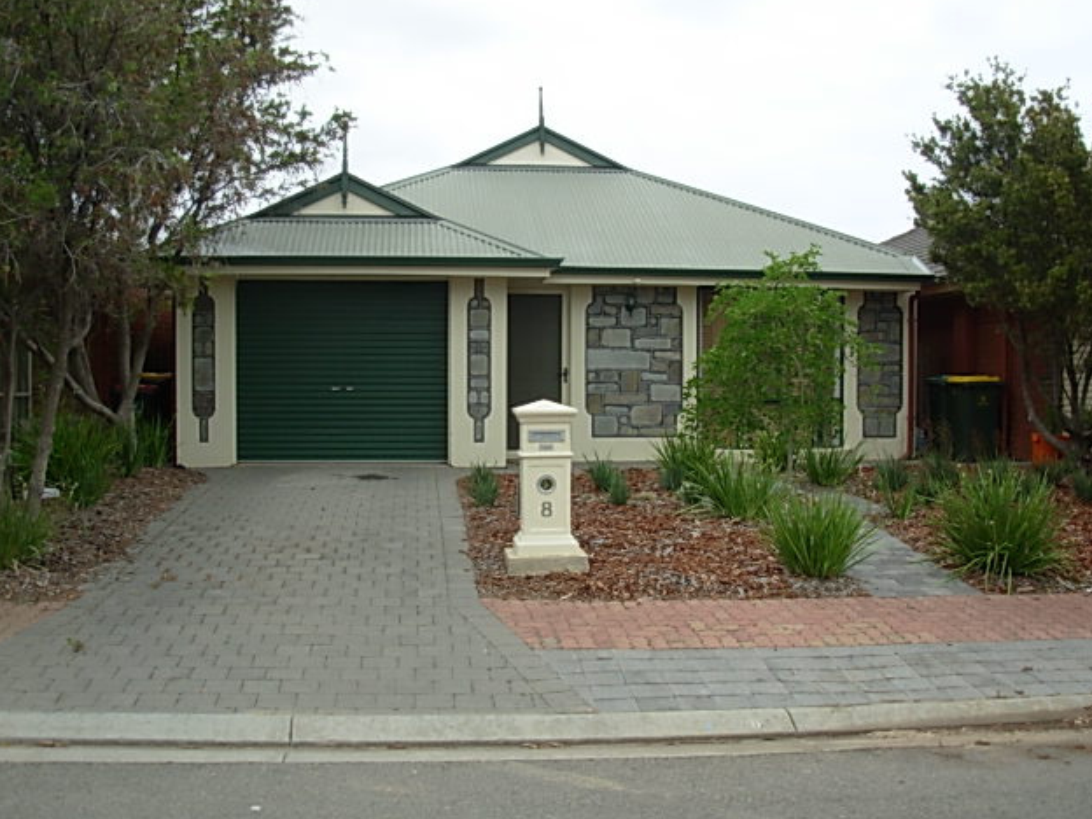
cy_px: 413
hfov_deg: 47.9
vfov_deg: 36.8
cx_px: 542
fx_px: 1230
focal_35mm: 39
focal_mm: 6.3
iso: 50
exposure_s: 1/939
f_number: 2.9
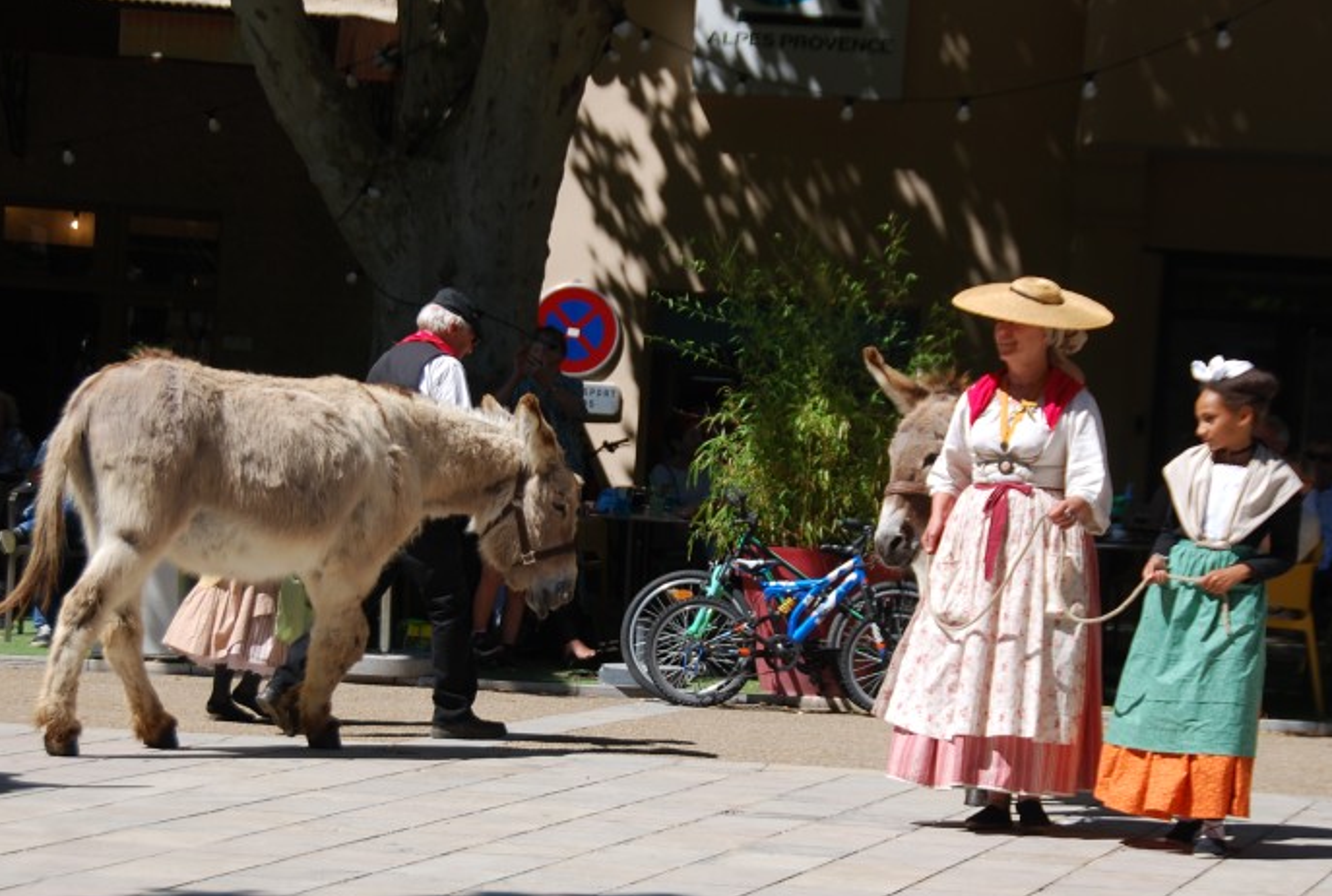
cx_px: 633
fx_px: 4340
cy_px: 578
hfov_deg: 17.4
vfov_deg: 11.8
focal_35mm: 117
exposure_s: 1/500
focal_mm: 60
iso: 100
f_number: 5.6
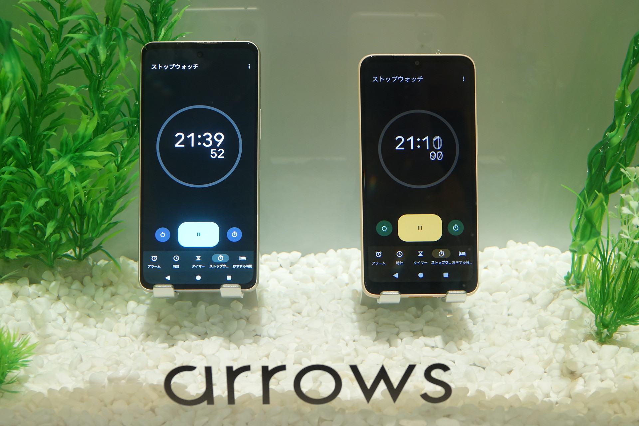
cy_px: 213
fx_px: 887
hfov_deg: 39.6
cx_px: 320
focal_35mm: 50
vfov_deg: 27.0
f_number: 3.2
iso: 320
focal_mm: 18.21
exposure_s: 1/50
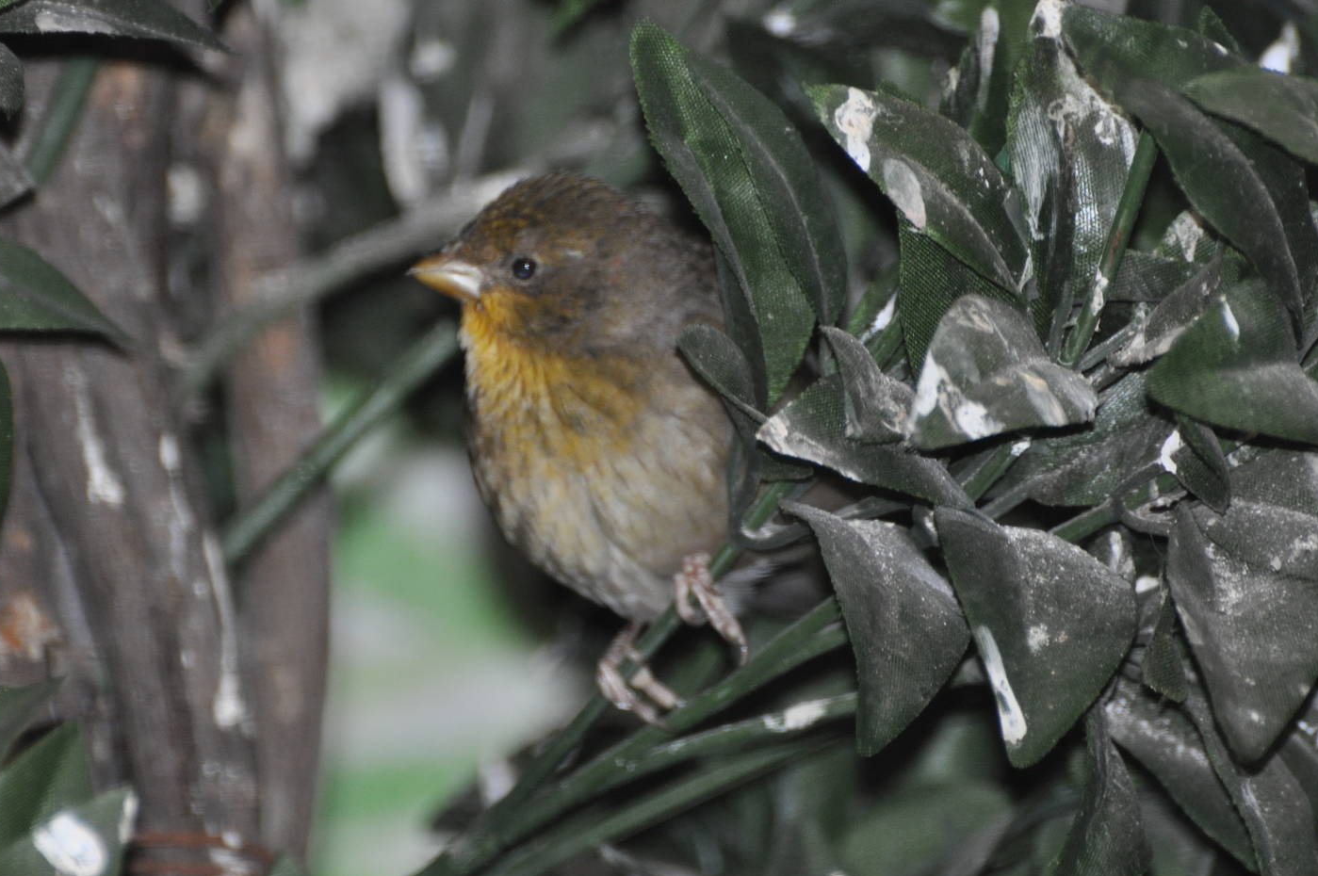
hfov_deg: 4.6
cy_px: 493
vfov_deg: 3.1
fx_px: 16313
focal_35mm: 446
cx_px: 605
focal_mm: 260
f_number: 5.6
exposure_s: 1/60
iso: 800
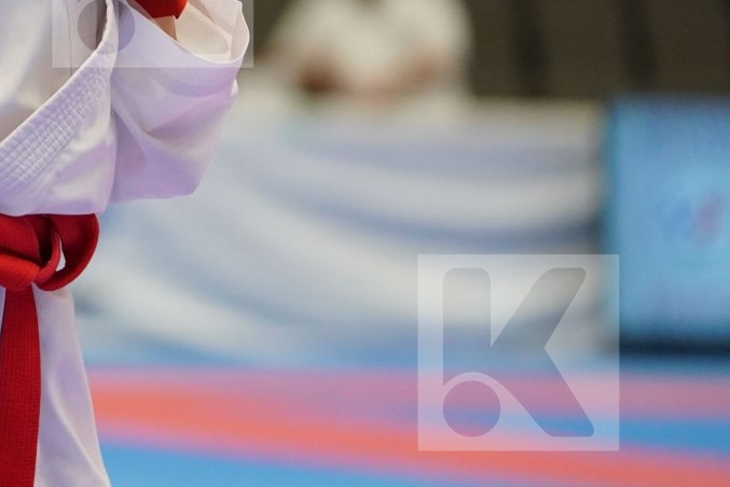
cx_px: -212
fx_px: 9595
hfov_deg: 4.3
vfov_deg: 2.9
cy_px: -30
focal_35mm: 473
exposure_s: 1/1000
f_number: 2.8
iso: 2500
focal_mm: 178
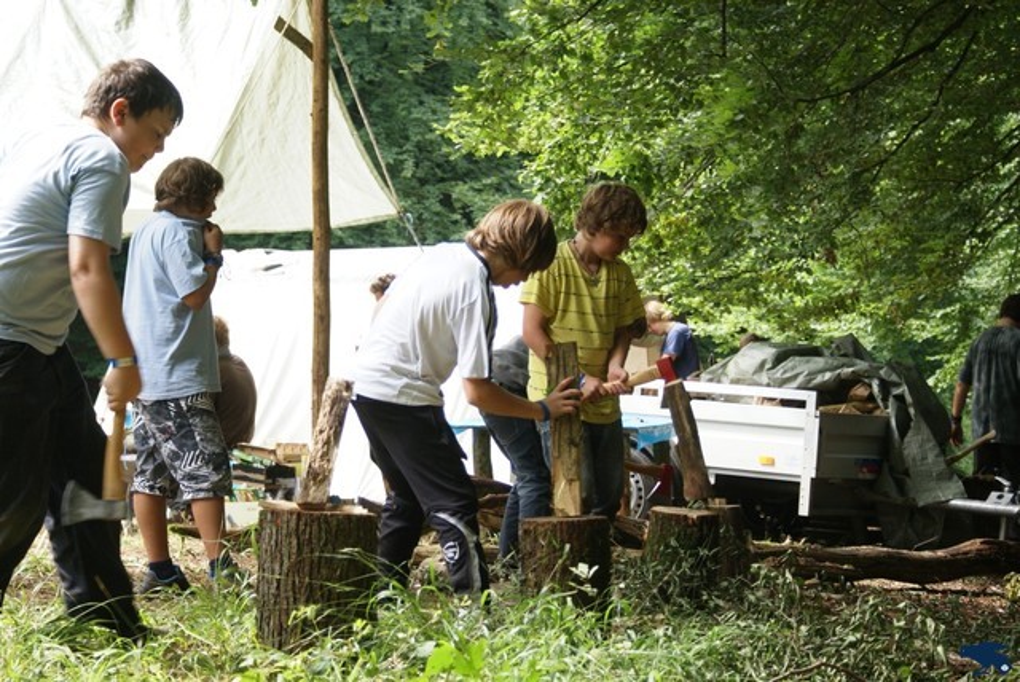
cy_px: 341
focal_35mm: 90
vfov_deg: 15.2
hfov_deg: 22.6
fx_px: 2552
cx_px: 510
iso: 125
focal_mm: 60
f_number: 5.6
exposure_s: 1/100
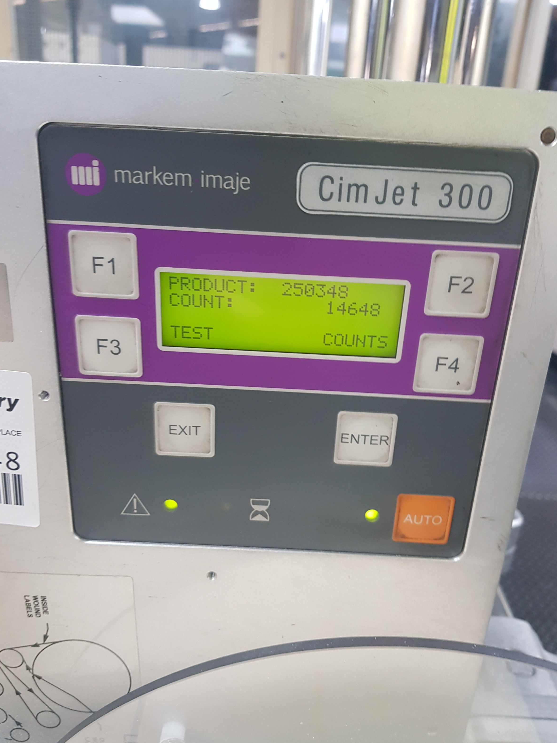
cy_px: 366
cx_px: 288
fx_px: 579
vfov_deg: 65.3
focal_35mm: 27
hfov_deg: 51.3
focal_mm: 4.3
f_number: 1.7
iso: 200
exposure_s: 1/33
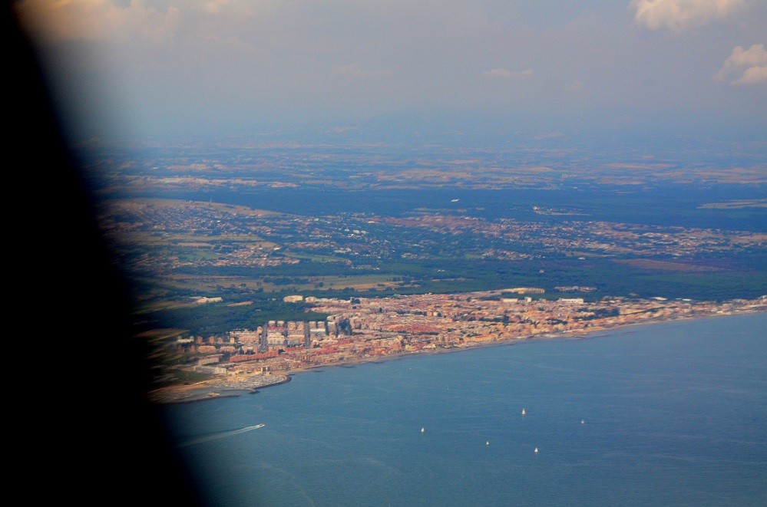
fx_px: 2232
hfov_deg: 19.5
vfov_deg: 13.0
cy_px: 254
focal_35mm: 105
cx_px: 384
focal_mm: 70
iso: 1000
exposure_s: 1/8000
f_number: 4.5
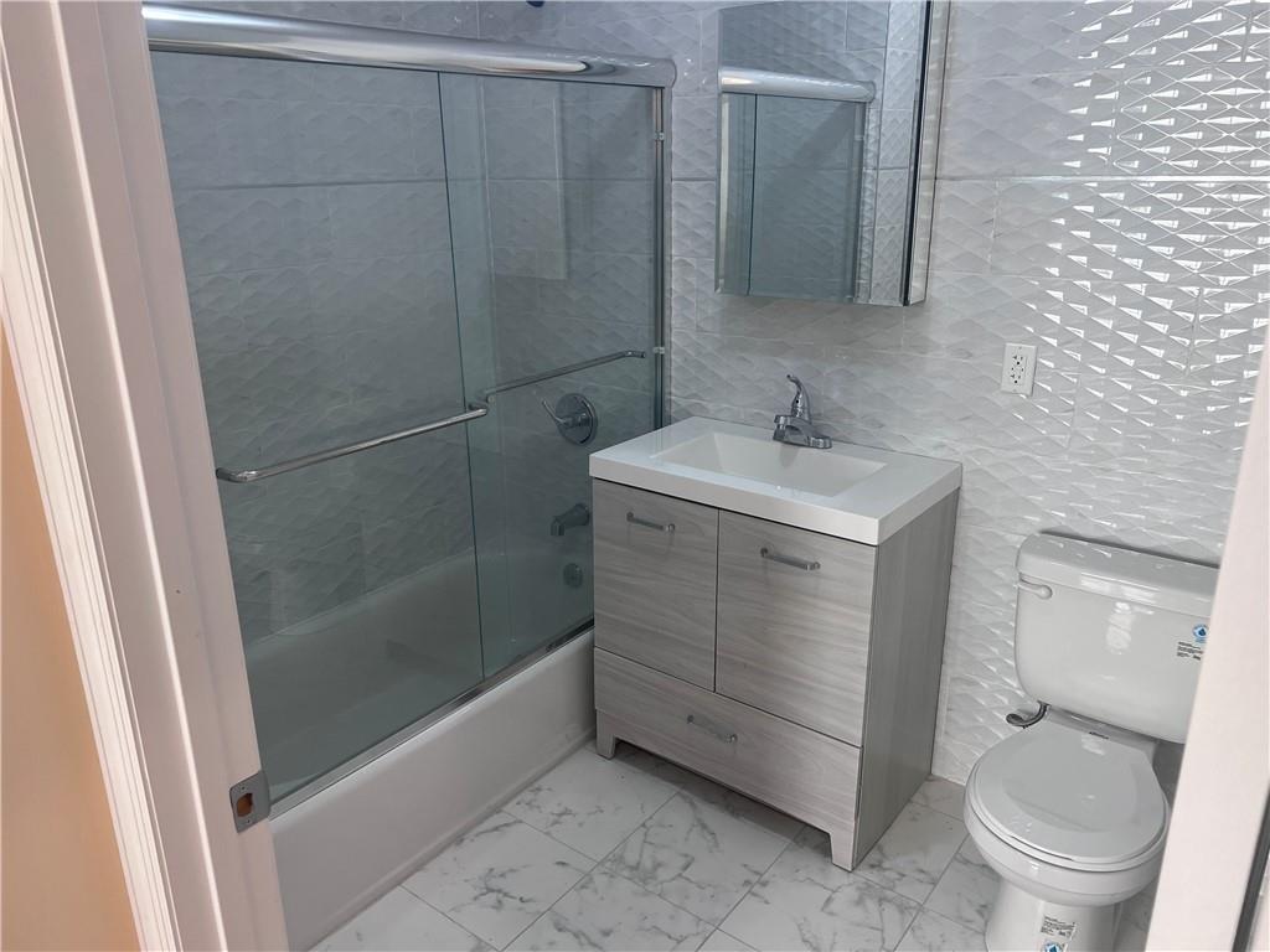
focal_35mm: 26
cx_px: 635
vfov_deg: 53.1
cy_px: 476
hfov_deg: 67.3
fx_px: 954
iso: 80
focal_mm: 5.7
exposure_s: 1/120
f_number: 1.5
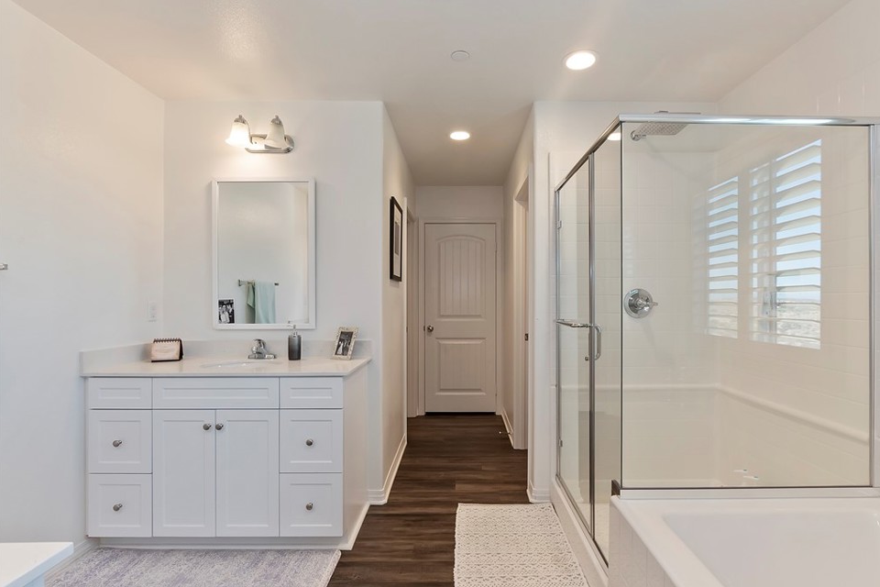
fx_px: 391
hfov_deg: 96.6
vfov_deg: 73.7
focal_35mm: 16
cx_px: 465
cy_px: 299
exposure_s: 1/30
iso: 400
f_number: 10
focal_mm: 10
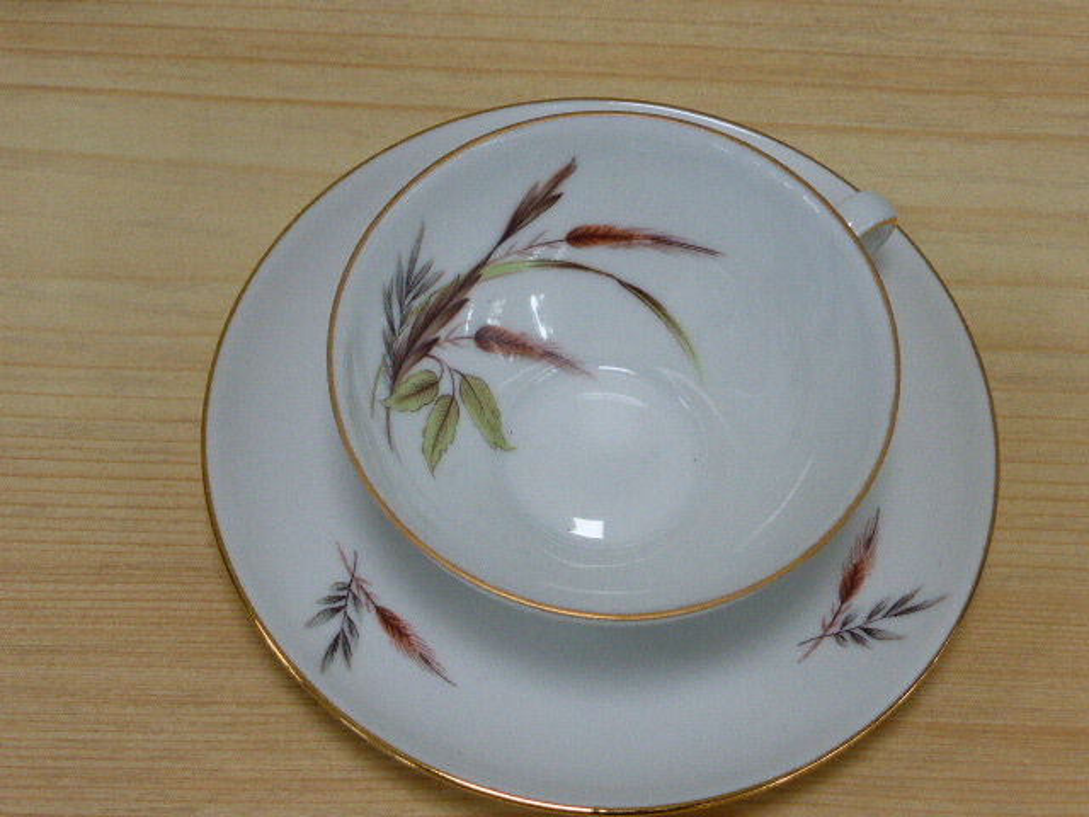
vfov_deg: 15.2
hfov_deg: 20.2
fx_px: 3052
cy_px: 408
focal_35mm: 97
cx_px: 544
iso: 400
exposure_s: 1/20
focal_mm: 16.1
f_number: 5.2
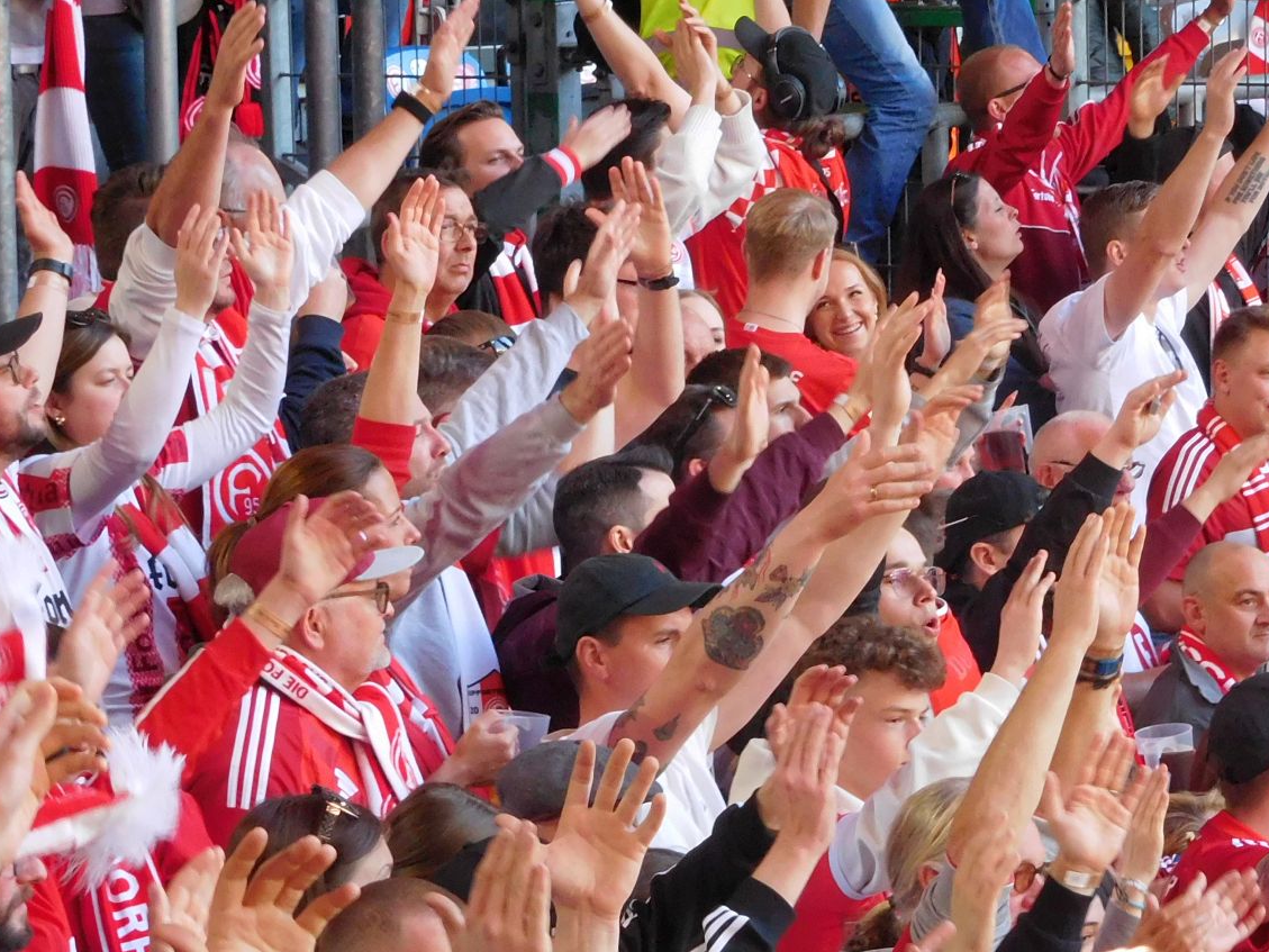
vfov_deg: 6.0
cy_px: 752
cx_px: 928
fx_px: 9092
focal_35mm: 248
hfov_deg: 8.0
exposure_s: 1/60
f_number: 5.1
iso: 400
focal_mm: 25
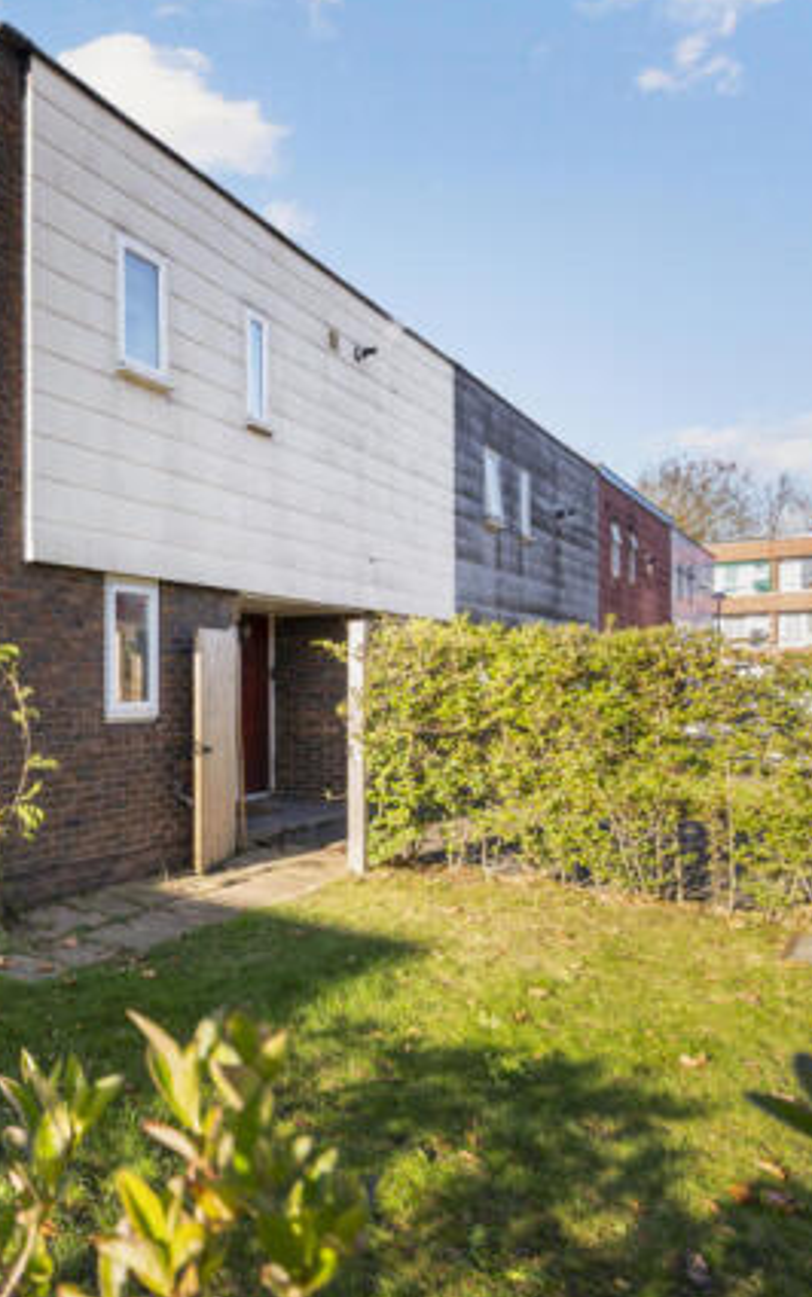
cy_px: 644
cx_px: -168
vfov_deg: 79.6
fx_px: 778
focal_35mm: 22
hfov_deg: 39.4
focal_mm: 14
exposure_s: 1/100
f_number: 8
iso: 200
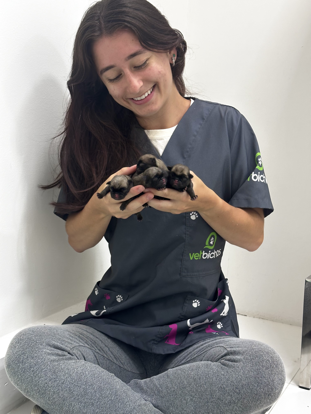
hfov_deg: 30.3
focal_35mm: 48
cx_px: 156
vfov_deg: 39.7
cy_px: 207
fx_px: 575
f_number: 1.78
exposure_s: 1/40
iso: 160
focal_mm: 6.86
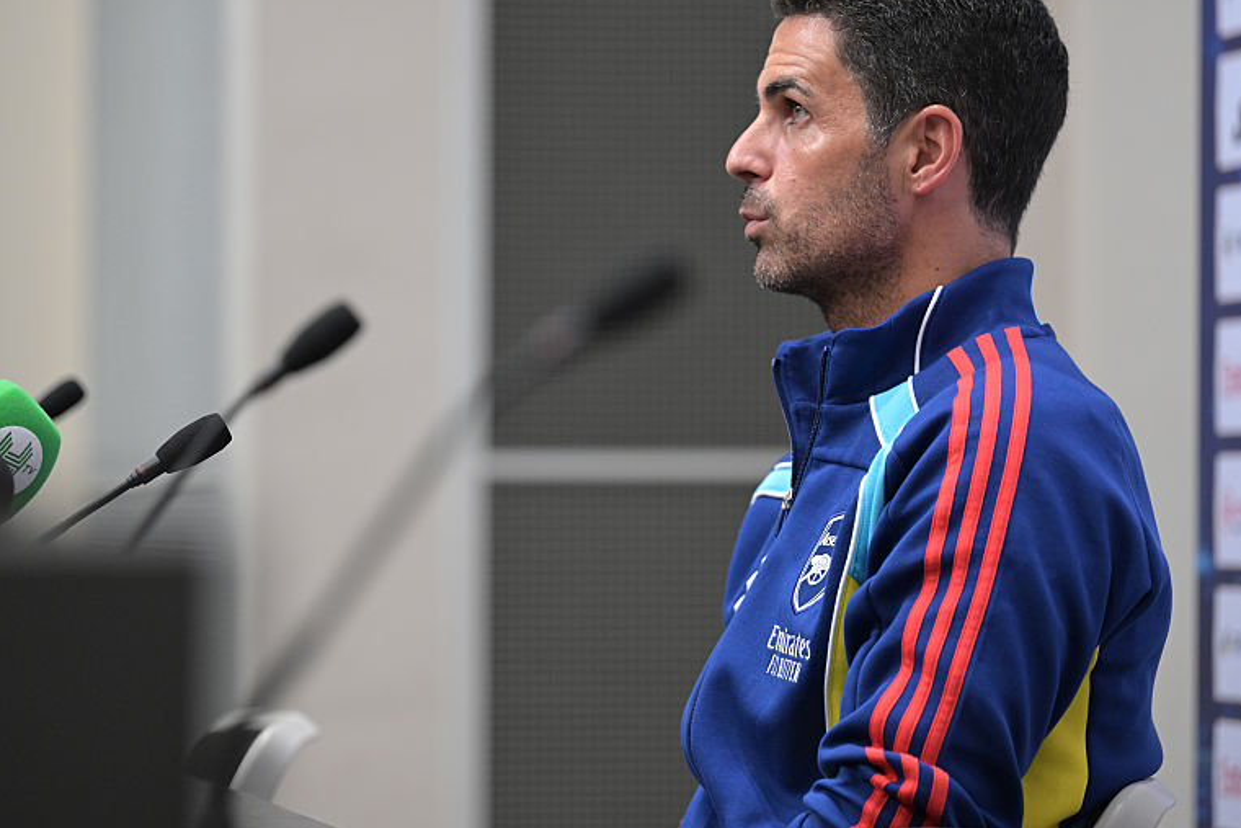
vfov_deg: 6.8
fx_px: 6964
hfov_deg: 10.2
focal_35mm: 202
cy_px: 314
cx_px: 547
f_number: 2.8
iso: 2000
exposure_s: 1/250
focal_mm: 150
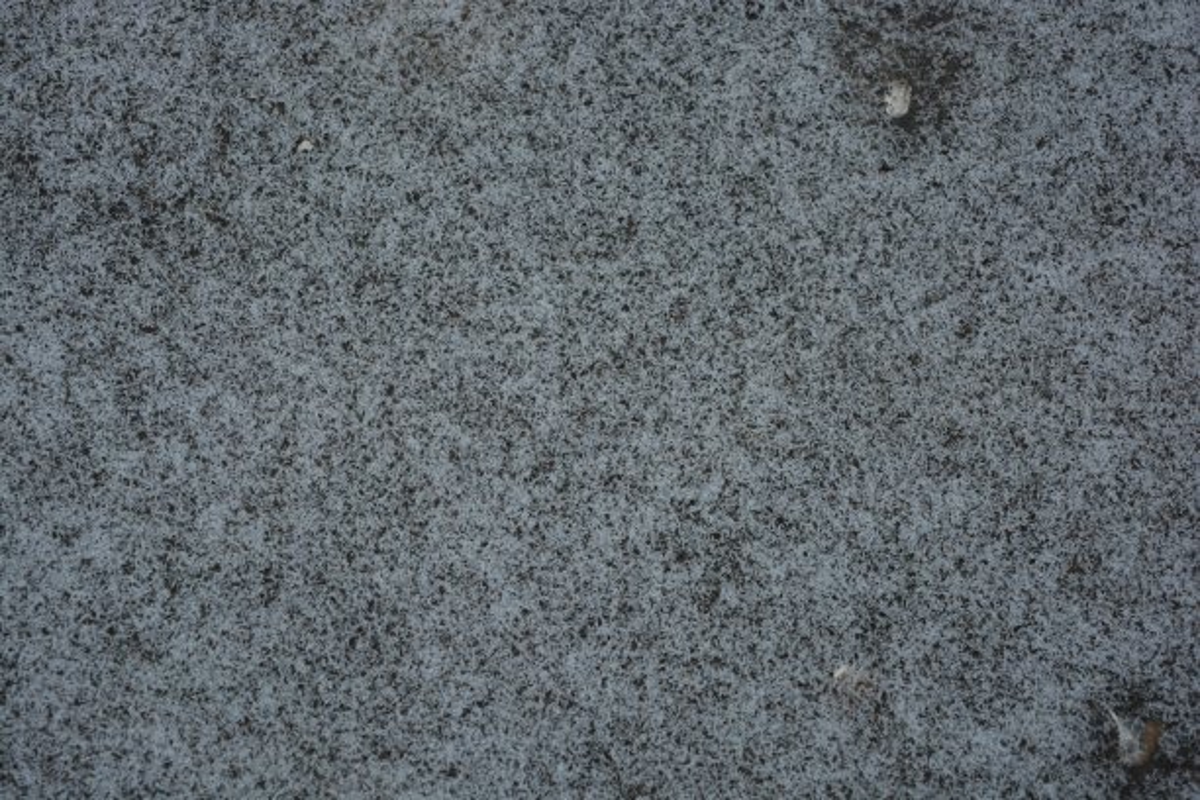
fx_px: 2750
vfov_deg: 16.6
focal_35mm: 82
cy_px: 400
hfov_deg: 24.6
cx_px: 600
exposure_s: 1/100
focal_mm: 55
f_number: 5.6
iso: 400
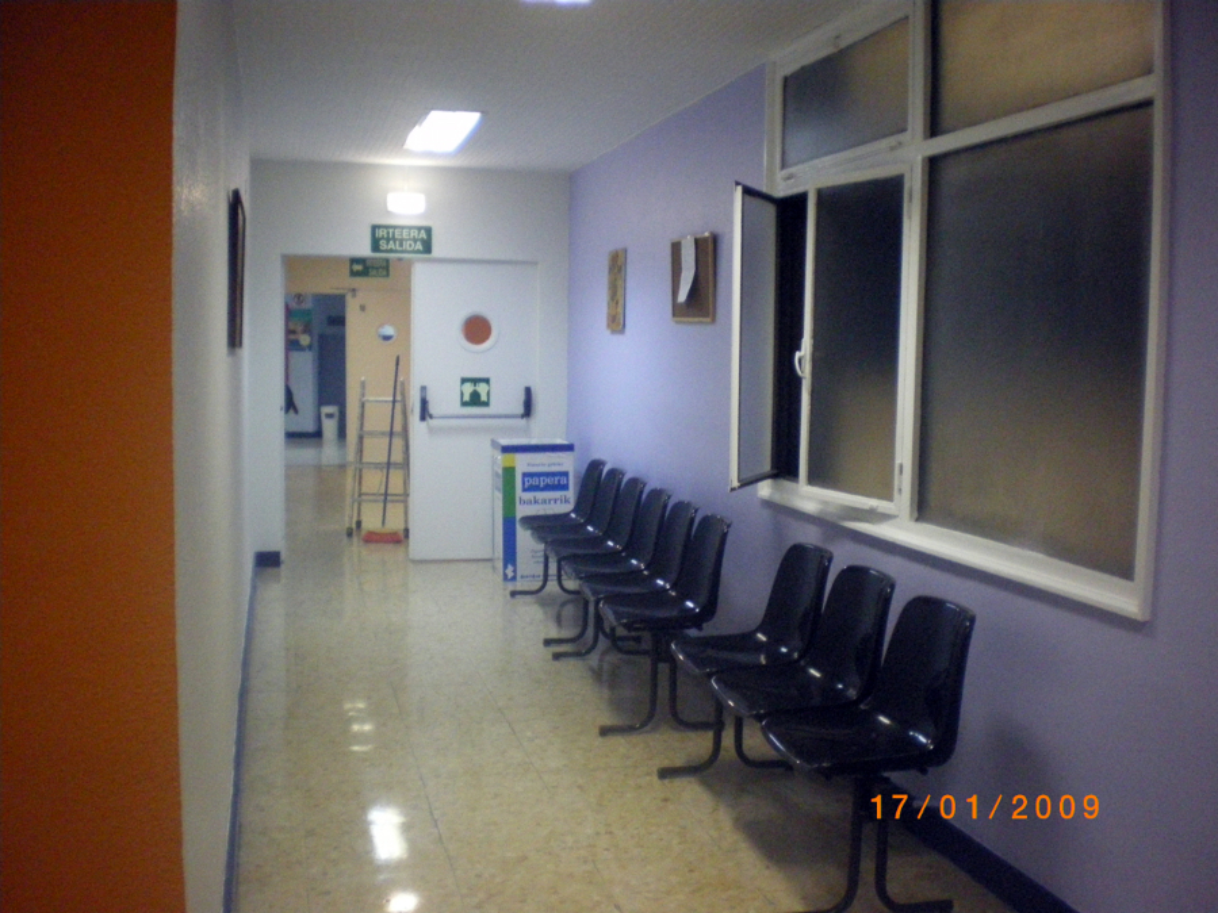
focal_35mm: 36
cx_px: 609
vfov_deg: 39.7
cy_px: 456
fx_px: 1267
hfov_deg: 51.4
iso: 800
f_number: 3.1
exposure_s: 1/50
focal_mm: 6.3
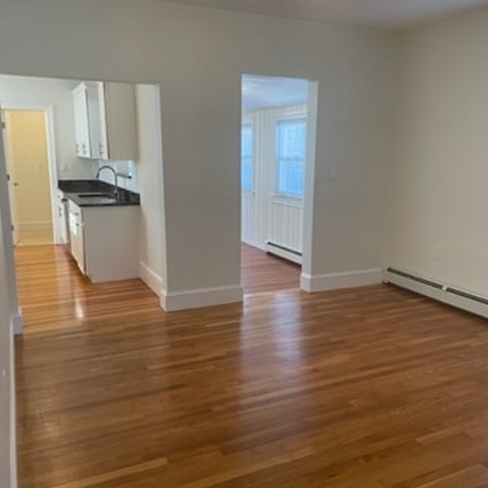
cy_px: 241
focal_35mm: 31
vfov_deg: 52.5
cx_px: 244
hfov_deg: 52.5
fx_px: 494
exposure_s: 1/120
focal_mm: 4.2
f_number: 1.6
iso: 80
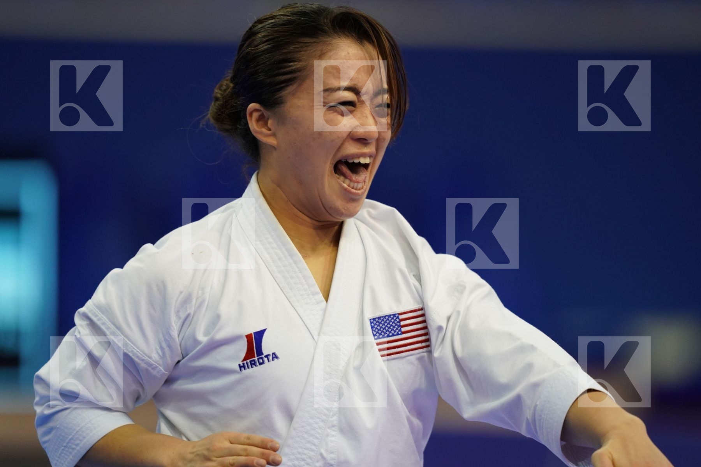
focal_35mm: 400
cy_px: 234
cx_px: 350
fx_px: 7788
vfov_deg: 3.4
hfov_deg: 5.2
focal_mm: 400
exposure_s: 1/500
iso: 2000
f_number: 2.8
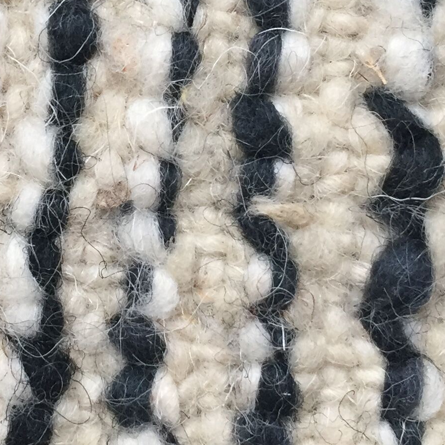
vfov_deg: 18.3
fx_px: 1353
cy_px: 26
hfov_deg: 18.4
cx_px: 61
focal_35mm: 93
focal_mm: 4.15
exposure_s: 1/33
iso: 50
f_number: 2.2
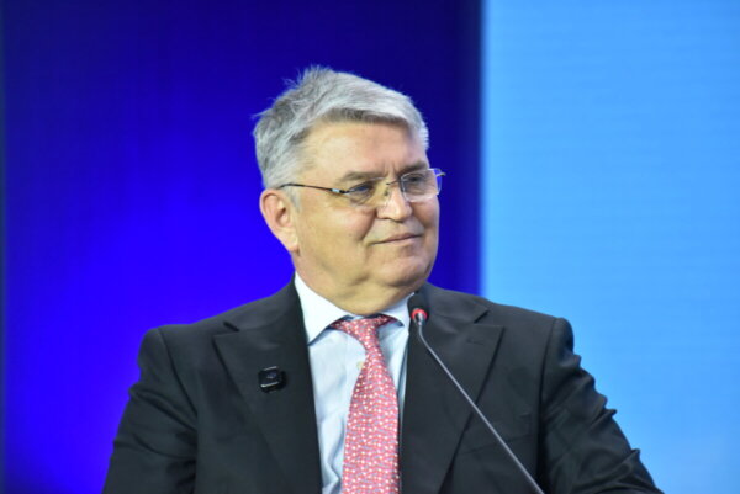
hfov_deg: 5.1
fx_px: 8228
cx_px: 370
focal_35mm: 400
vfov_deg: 3.4
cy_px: 247
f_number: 5.6
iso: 4000
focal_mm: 400
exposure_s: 1/320
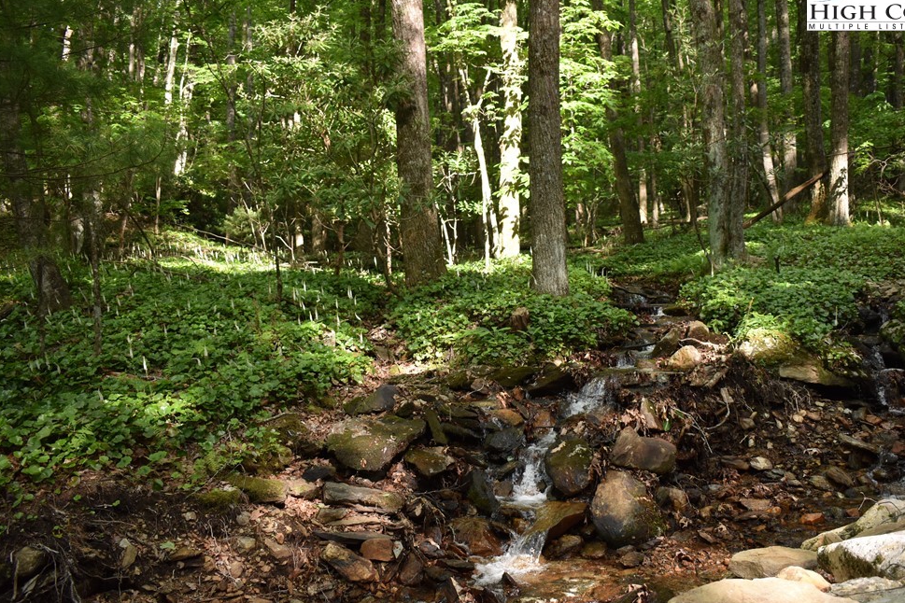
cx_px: 502
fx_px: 930
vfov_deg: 35.9
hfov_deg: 51.8
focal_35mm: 37
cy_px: 318
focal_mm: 22
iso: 450
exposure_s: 1/250
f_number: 3.8
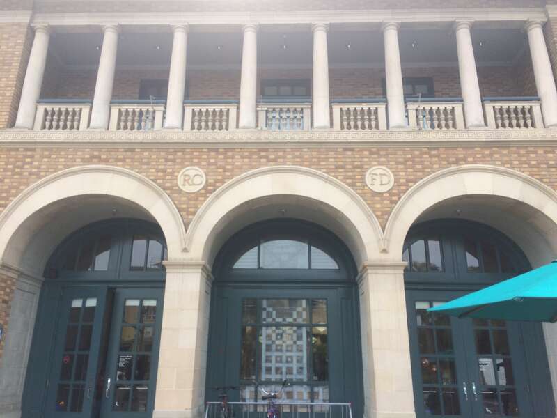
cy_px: 209
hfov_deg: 61.7
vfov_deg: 48.2
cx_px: 278
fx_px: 467
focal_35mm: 29
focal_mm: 4.15
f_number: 2.2
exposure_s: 1/684
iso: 32
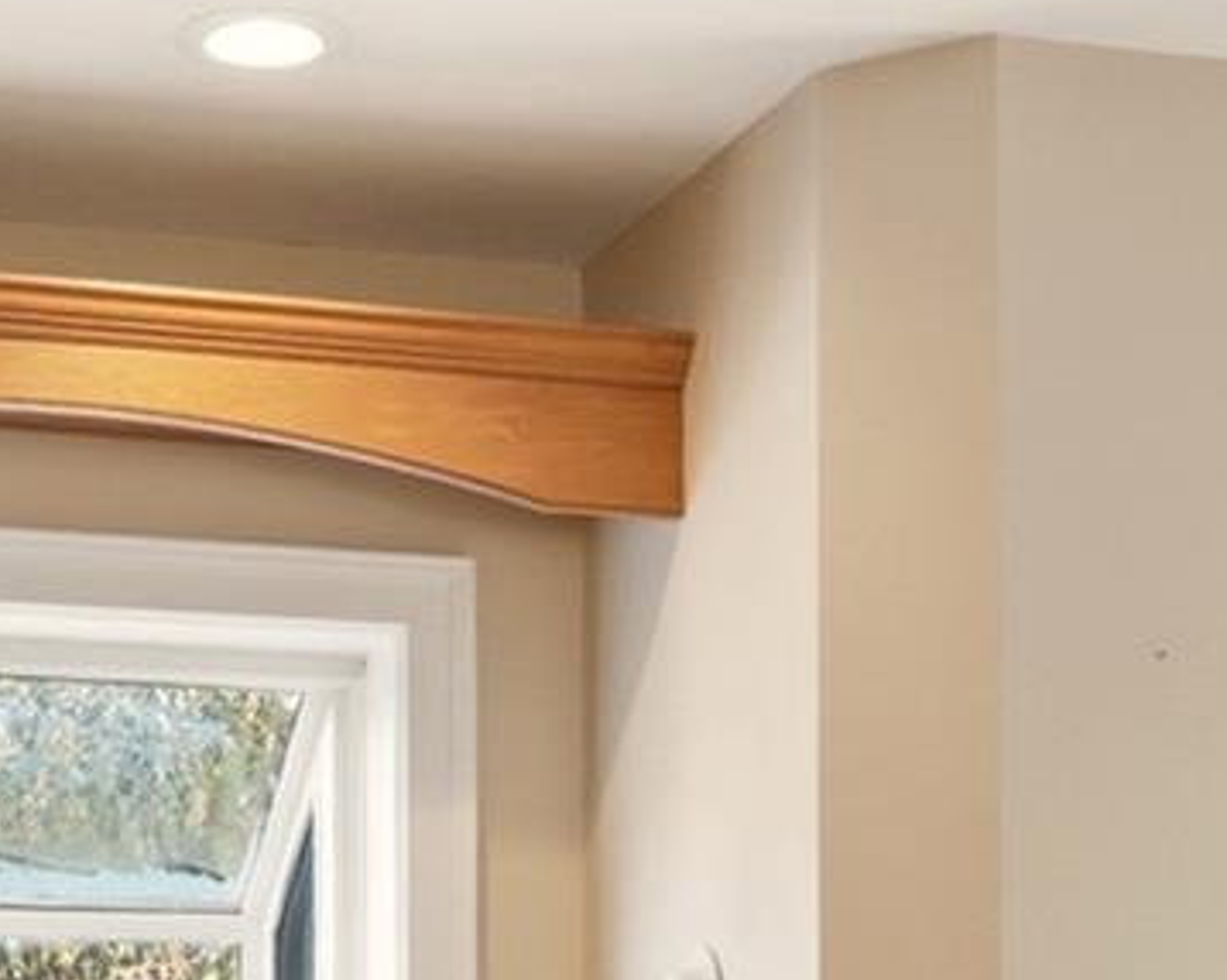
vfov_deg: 16.9
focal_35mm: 86
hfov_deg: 22.2
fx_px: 3121
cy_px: 1247
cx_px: 422
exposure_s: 1/200
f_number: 4
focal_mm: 16
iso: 250
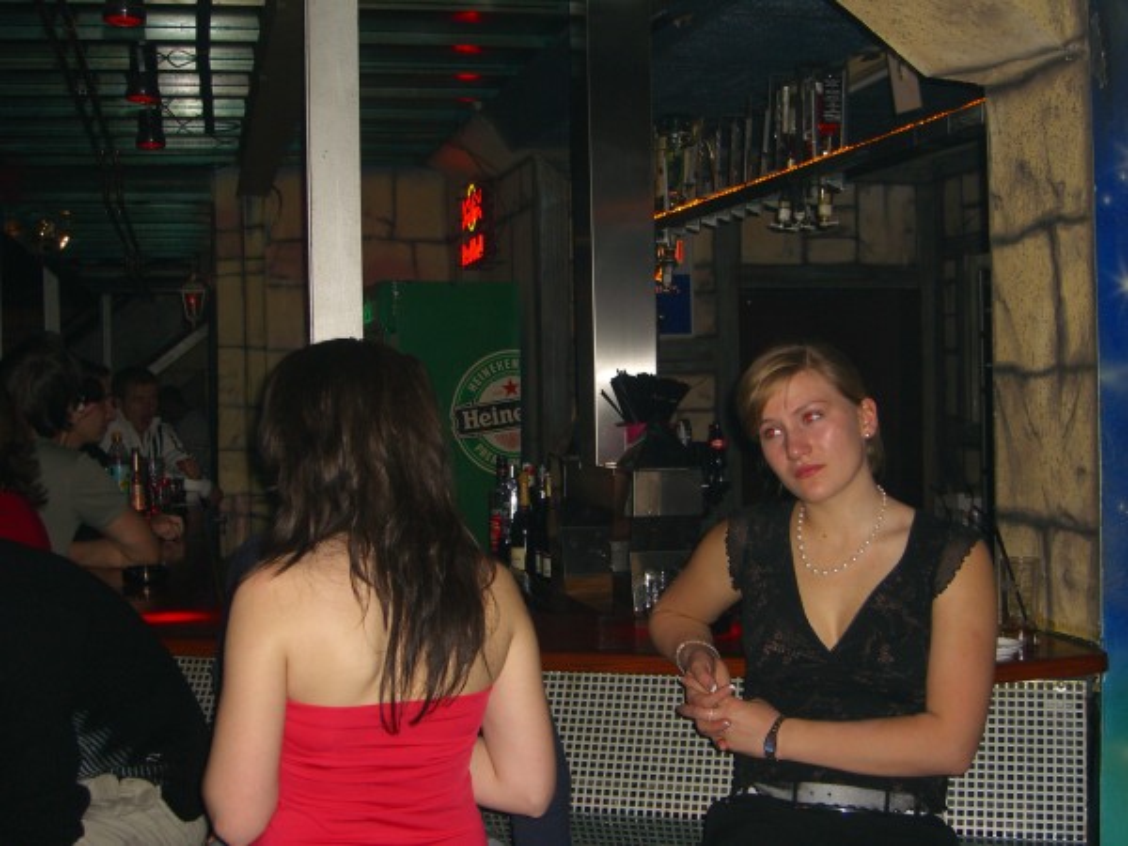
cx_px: 564
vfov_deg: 31.5
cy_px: 423
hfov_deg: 41.2
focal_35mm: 46
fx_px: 1499
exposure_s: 1/60
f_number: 3.1
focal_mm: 9.5
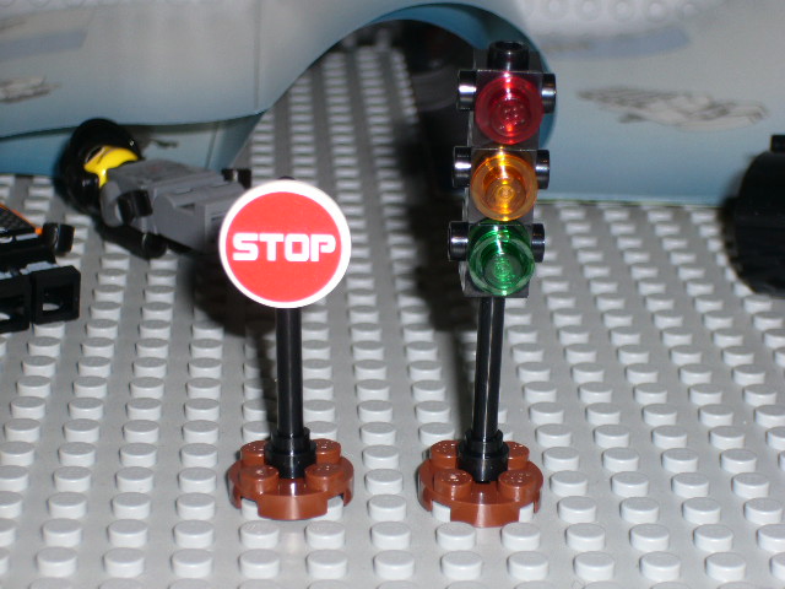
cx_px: 392
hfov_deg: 18.7
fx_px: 2381
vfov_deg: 14.1
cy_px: 294
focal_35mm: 105
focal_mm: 17.4
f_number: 5
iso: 80
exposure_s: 1/60
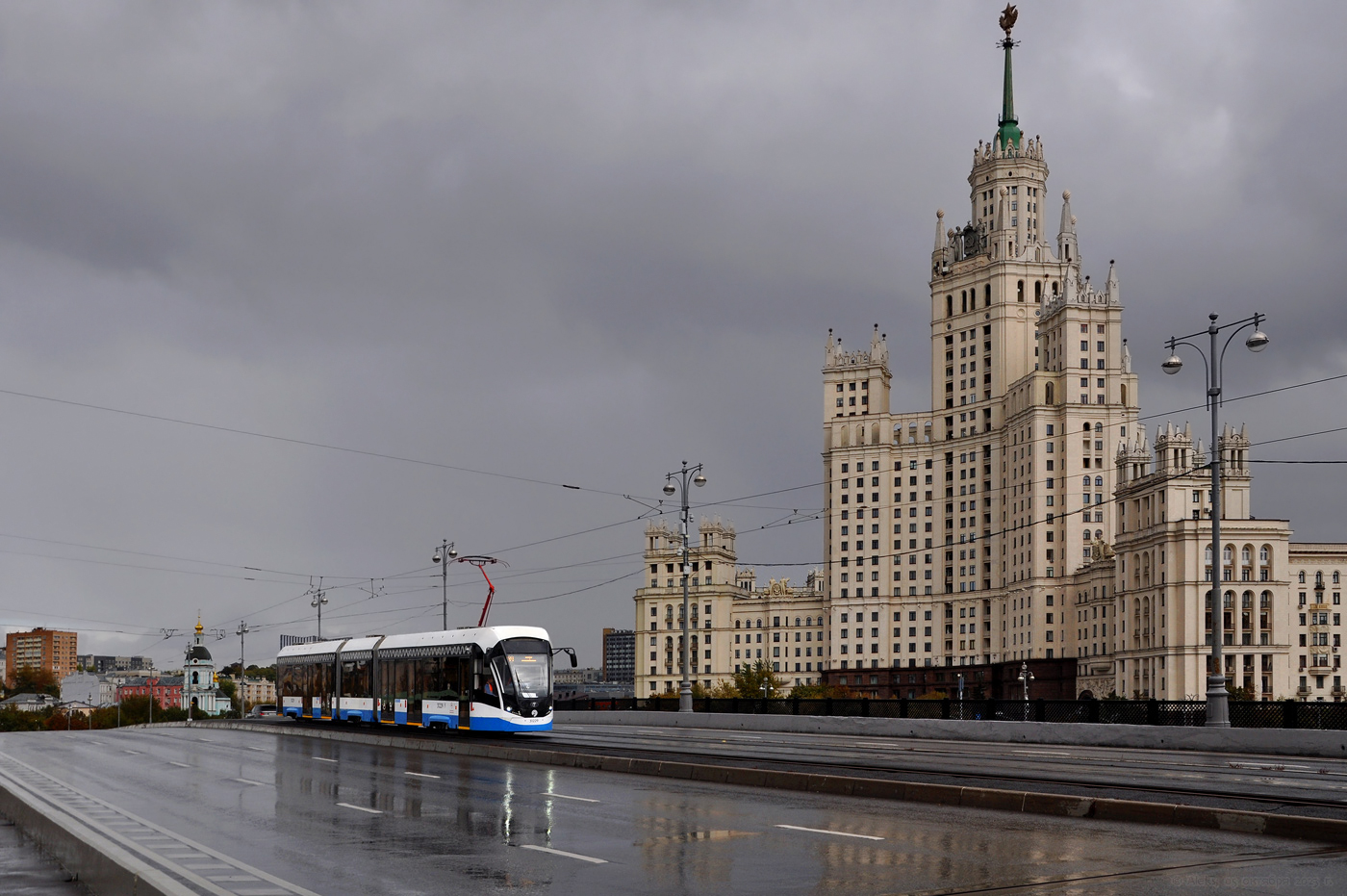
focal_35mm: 36
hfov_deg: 53.2
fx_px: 1346
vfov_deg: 36.8
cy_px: 448
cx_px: 674
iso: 200
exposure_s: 1/400
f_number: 7.1
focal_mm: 24
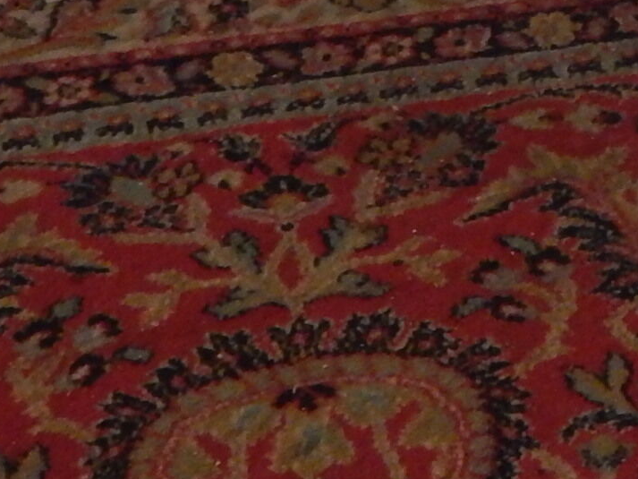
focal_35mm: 174
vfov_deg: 8.0
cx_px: 776
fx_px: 3207
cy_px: -570
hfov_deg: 11.1
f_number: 3.4
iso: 400
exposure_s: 1/20
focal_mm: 6.8
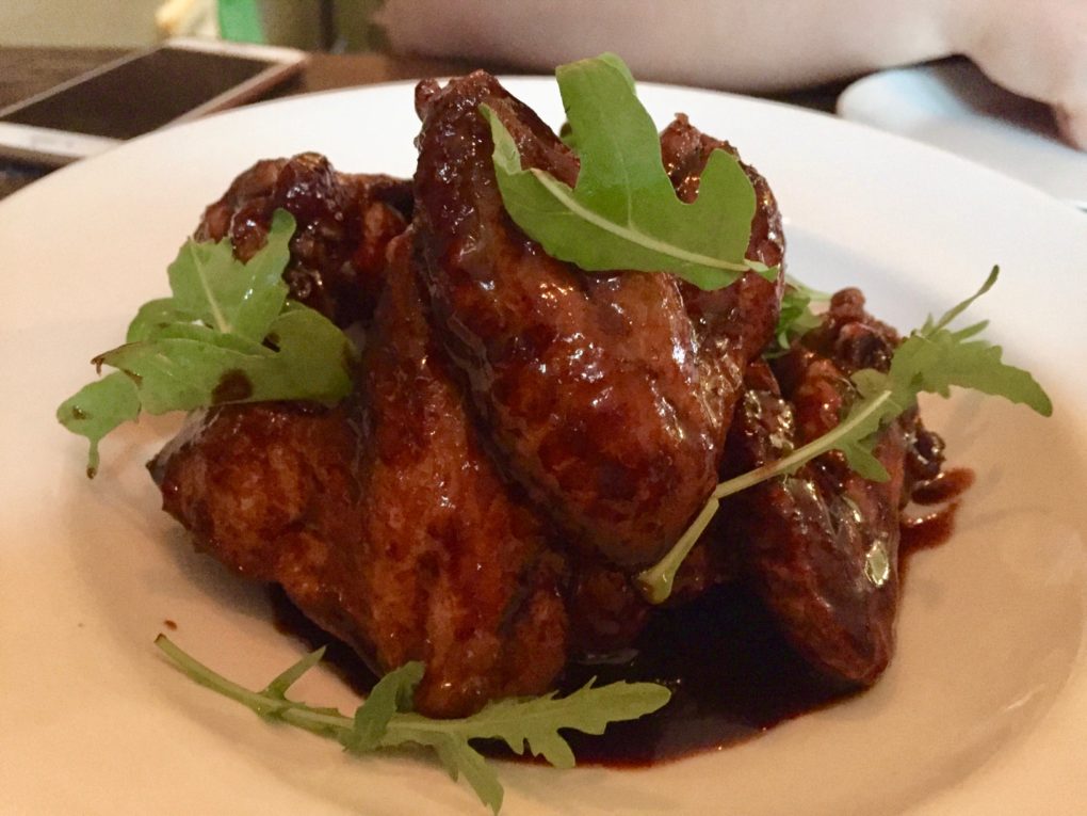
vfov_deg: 48.2
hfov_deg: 61.7
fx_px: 911
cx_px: 544
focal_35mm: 29
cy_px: 408
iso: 2000
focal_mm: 4.15
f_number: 2.2
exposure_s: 1/17
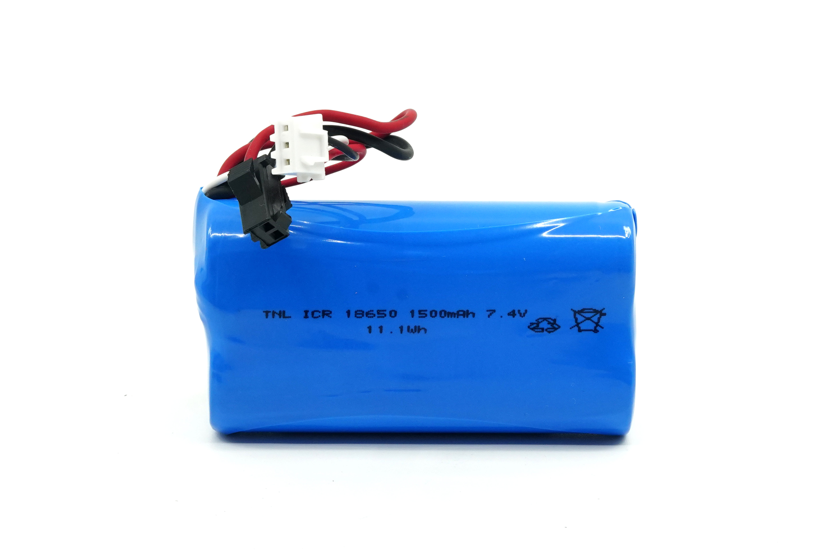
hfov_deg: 27.0
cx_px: 413
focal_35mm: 75
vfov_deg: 18.2
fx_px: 1721
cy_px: 276
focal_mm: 50
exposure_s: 1/80
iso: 1250
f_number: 14
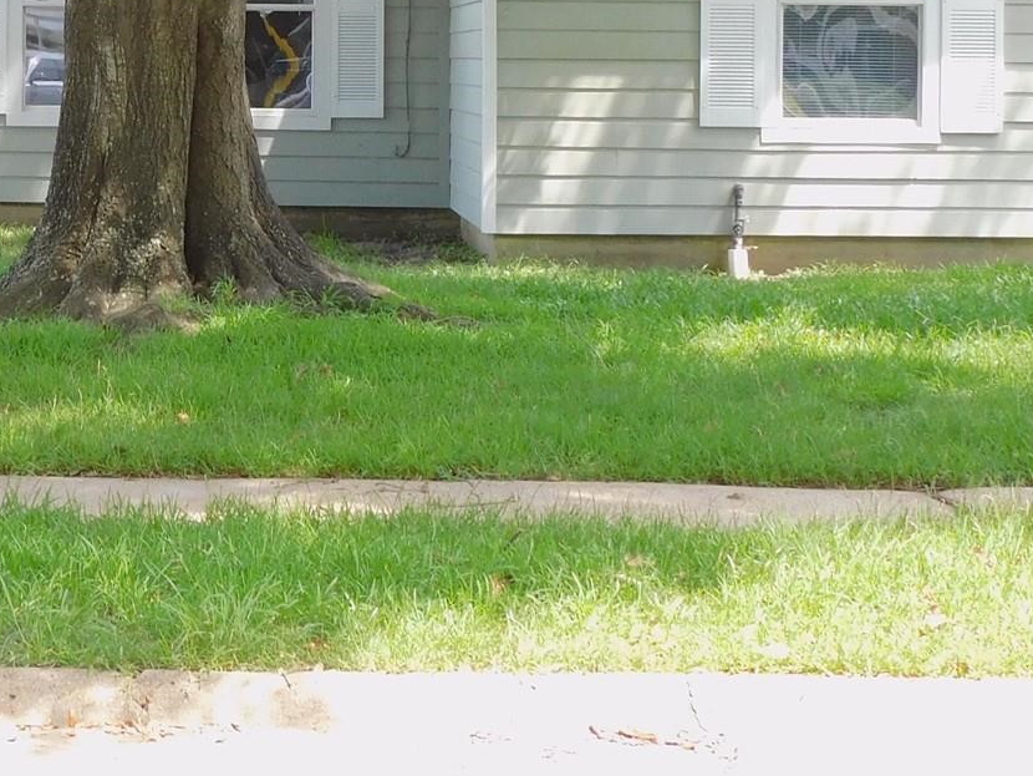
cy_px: 66
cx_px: 141
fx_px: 3313
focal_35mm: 111
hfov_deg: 17.5
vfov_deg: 13.2
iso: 125
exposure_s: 1/125
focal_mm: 8.1
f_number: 4
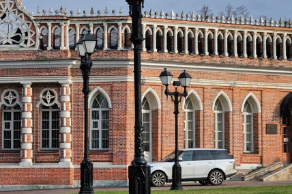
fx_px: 1482
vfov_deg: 7.5
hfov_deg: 11.2
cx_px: 44
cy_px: 93
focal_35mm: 183
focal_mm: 58
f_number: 8
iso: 500
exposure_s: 1/1000
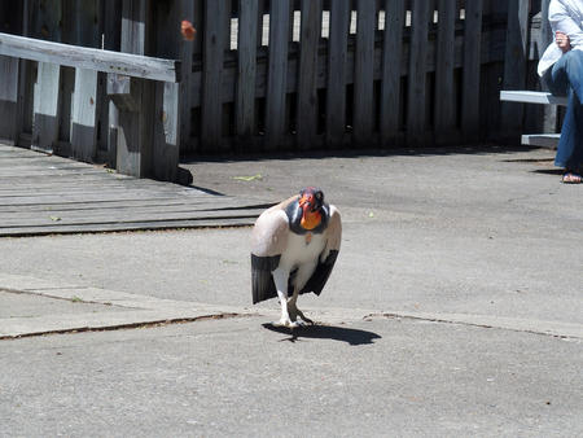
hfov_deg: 12.0
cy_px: 219
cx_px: 292
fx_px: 2780
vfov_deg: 9.0
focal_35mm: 165
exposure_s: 1/1000
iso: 100
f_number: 4
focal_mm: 35
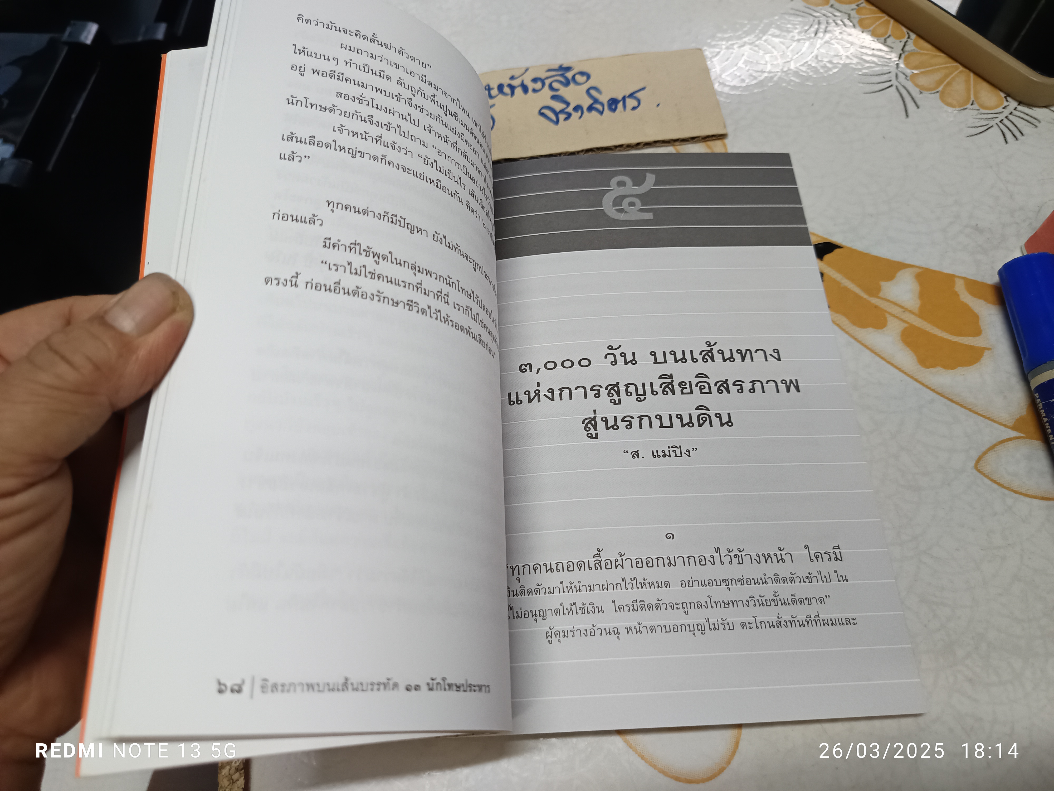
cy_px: 396
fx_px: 731
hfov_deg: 71.6
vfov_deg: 56.8
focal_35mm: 24
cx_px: 527
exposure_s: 1/50
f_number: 1.7
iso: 966
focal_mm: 5.31
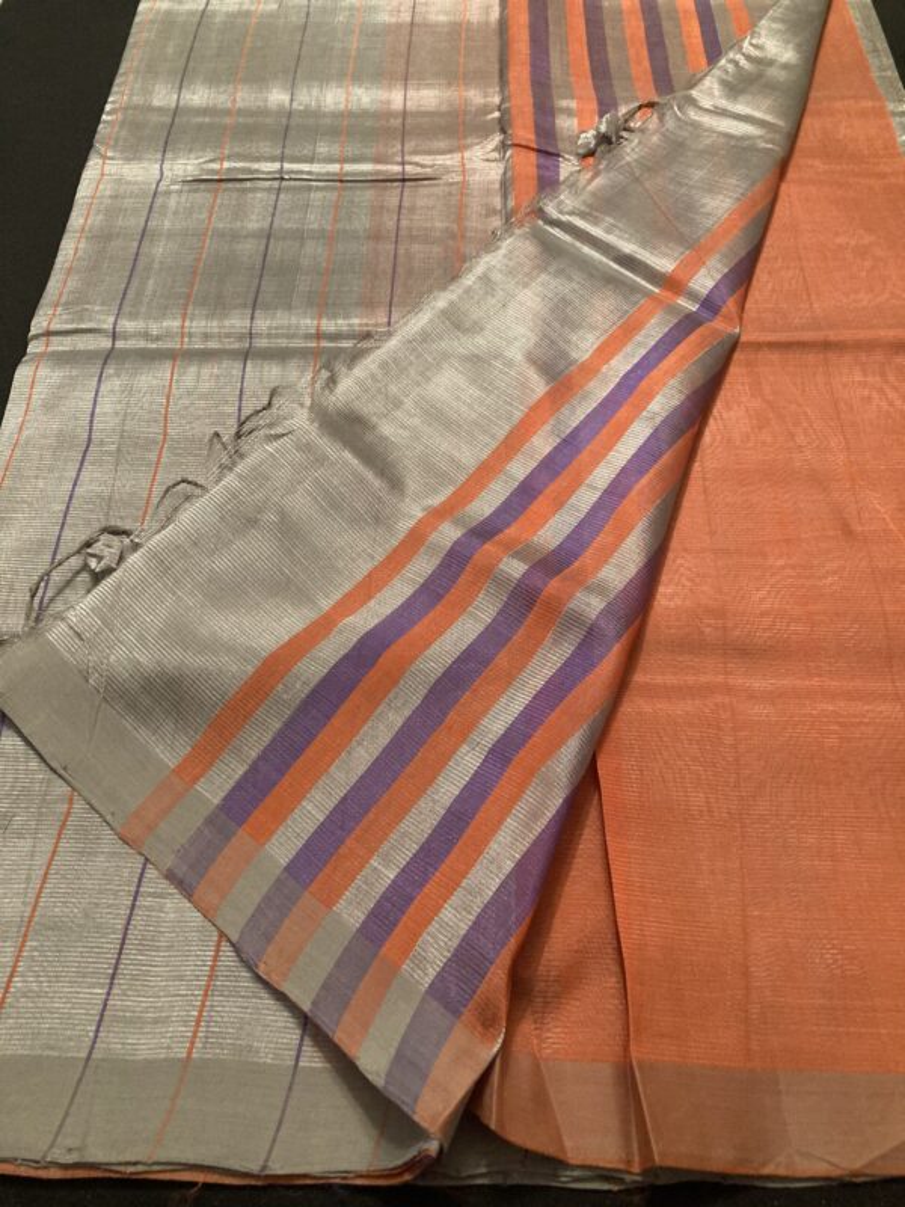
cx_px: 452
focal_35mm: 28
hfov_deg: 49.7
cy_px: 604
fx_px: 976
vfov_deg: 63.4
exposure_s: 1/33
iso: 400
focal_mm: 3.99
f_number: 1.8
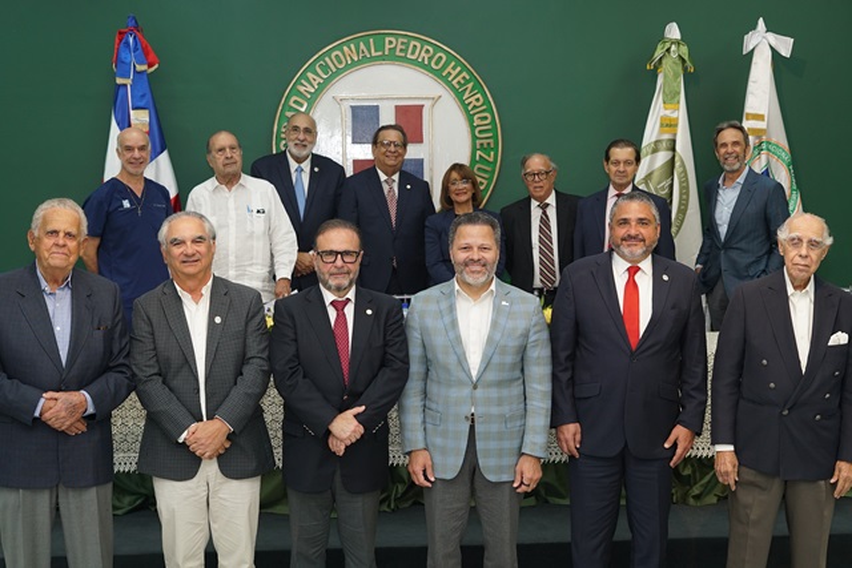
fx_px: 1184
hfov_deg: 39.6
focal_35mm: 50
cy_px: 284
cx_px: 426
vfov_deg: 27.0
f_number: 4
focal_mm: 50
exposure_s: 1/160
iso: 500
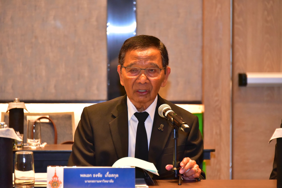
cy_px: 94
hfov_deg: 10.8
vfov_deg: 7.2
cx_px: 141
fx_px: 1489
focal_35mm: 190
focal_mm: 190
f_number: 5.6
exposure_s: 1/200
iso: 10000
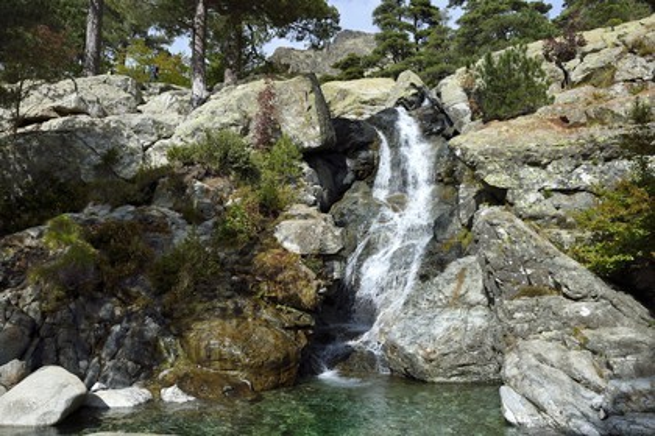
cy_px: 218
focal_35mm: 24
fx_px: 437
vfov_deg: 53.1
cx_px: 328
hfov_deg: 73.7
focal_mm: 24
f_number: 10
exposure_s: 1/250
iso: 200
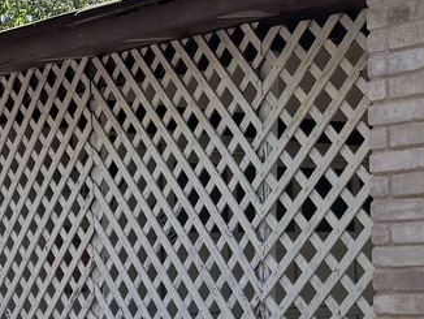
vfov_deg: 13.9
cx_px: 228
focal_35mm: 106
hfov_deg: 18.5
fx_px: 1299
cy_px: 272
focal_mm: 6.76
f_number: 1.78
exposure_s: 1/2041
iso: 80
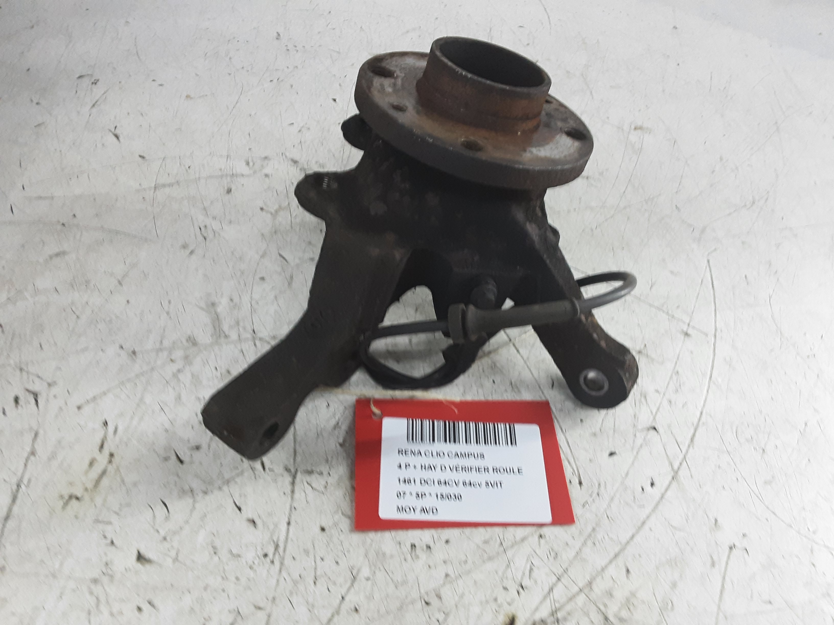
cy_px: 312
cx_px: 417
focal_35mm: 27
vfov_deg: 51.4
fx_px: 651
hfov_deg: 65.3
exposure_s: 1/50
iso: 160
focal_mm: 2.91
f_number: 1.9
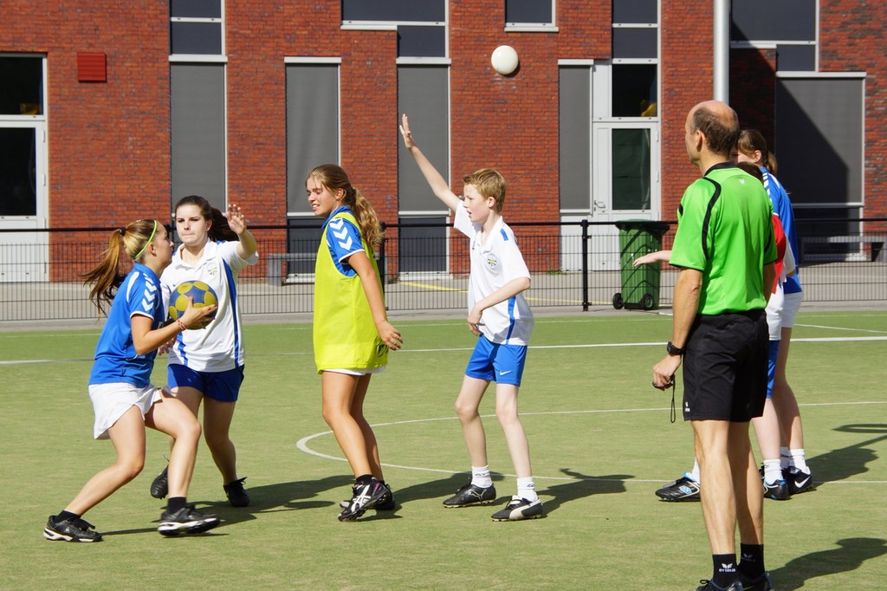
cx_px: 444
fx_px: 2217
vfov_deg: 15.2
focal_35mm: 90
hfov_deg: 22.6
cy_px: 296
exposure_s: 1/500
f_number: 7.1
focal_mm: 60
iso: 100
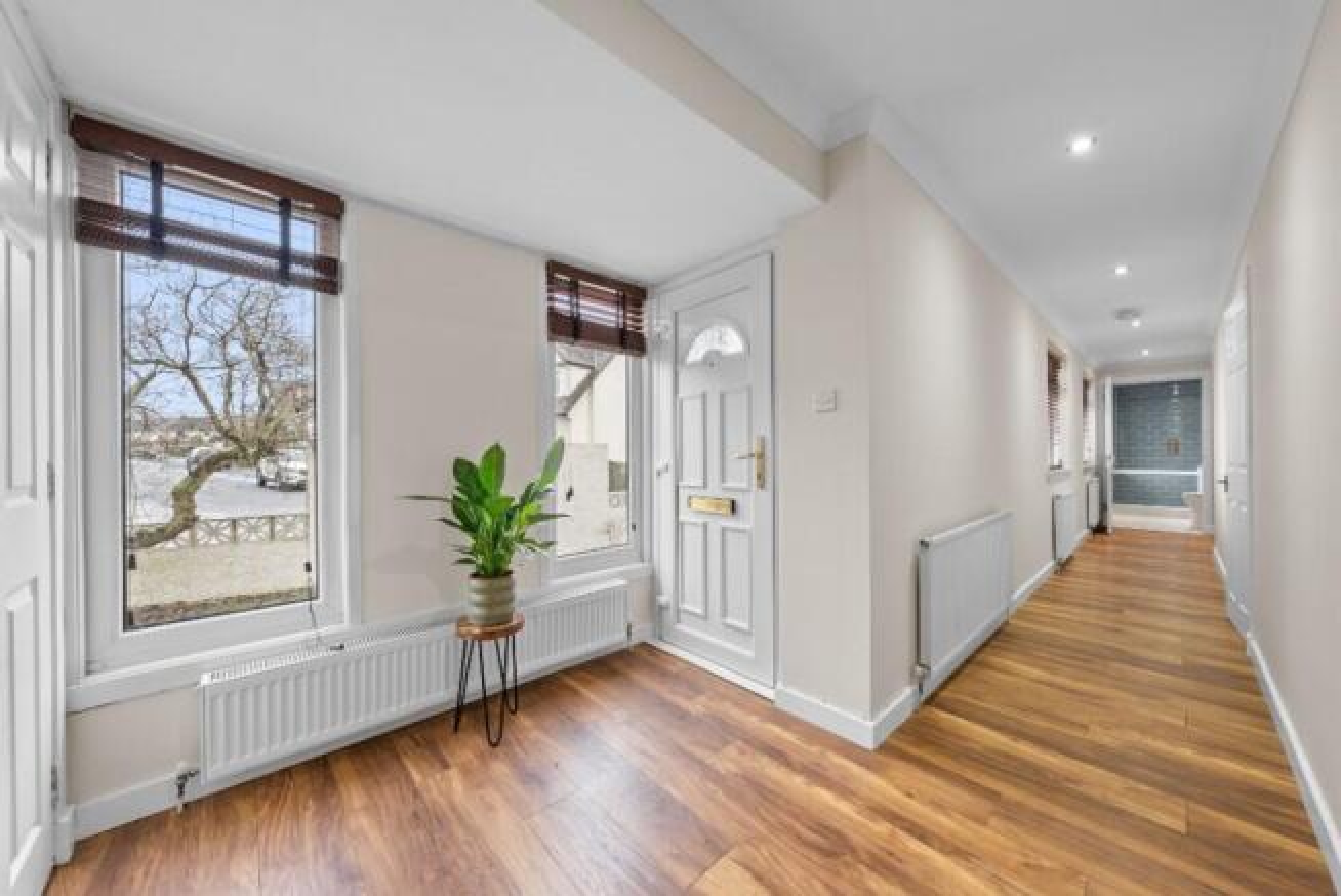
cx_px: 670
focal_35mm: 12
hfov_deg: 112.6
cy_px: 448
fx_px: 447
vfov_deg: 90.1
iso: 160
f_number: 7.1
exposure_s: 1/1.67
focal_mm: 12
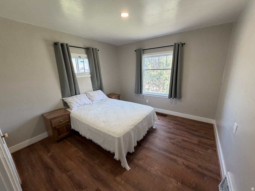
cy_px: 96
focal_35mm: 14
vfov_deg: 85.7
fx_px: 103
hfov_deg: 102.1
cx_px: 128
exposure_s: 1/120
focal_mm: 2.22
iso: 200
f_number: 2.2
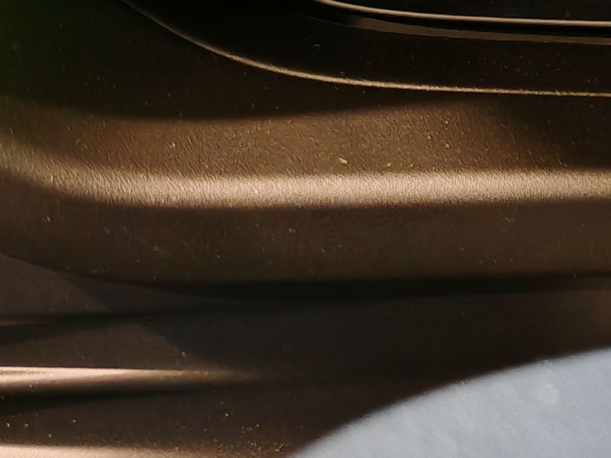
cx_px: 1180
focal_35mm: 109
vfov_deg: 12.5
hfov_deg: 15.0
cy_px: -354
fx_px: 1924
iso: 125
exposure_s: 1/33
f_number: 1.4
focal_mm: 6.83
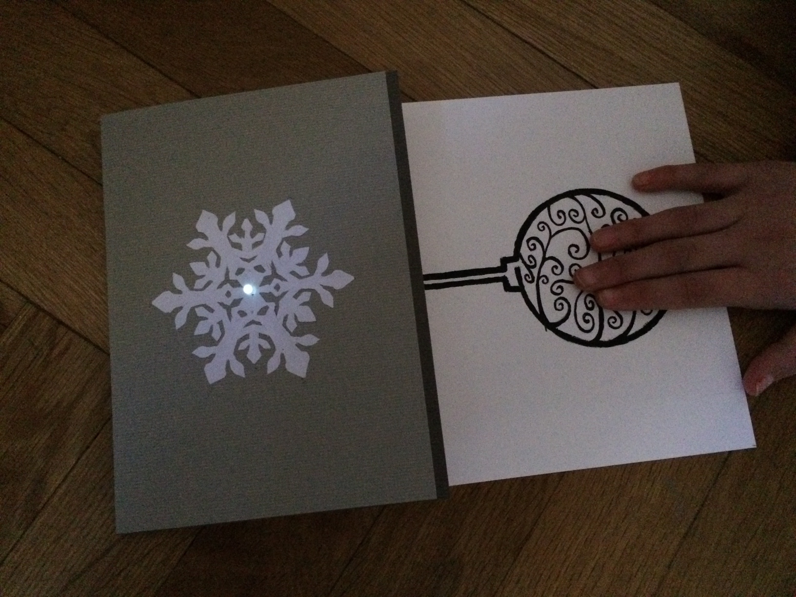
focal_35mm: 29
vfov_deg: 48.2
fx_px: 667
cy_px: 298
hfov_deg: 61.7
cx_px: 398
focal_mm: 4.15
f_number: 2.2
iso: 800
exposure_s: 1/17
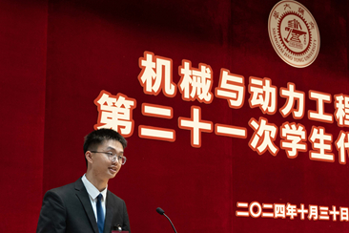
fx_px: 620
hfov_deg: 31.0
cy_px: 175
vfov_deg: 21.1
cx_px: 248
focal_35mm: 64
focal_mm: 26
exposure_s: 1/60
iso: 1250
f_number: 4.5
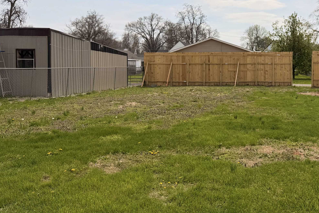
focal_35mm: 39
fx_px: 346
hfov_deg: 48.1
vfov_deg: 33.9
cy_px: 68
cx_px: 230
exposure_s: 1/11905
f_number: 1.78
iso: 80
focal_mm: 6.76
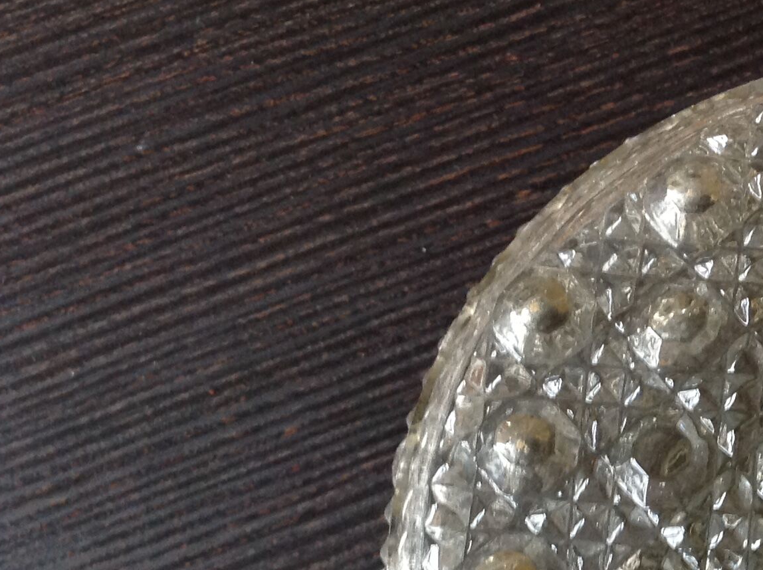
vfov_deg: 18.1
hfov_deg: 23.3
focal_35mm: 79
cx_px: 834
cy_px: 597
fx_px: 1739
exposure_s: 1/17
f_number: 2.4
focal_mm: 4.28
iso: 160
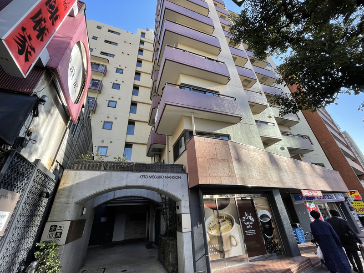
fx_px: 147
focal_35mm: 14
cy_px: 136
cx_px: 182
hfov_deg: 102.1
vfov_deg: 85.7
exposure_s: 1/448
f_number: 2.4
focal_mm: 1.54
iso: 32
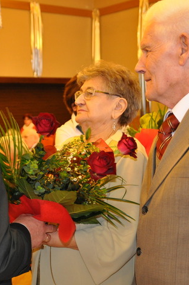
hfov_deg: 23.0
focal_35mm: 59
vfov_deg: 34.0
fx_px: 465
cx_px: 91
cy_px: 142
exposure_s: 1/60
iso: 800
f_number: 3.2
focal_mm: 26
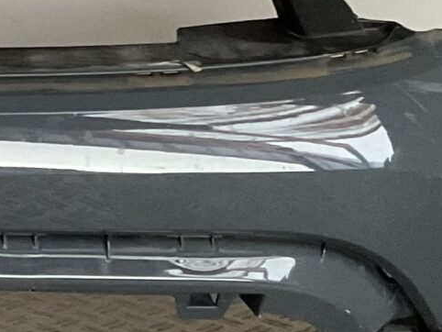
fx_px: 1967
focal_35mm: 154
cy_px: -39
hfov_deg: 11.8
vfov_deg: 9.5
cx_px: -354
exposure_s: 1/50
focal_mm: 3
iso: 250
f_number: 1.8
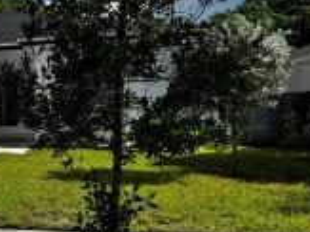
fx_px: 528
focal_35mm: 59
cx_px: -44
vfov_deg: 24.7
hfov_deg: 29.1
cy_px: 146
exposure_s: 1/4310
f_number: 1.78
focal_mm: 6.76
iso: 80
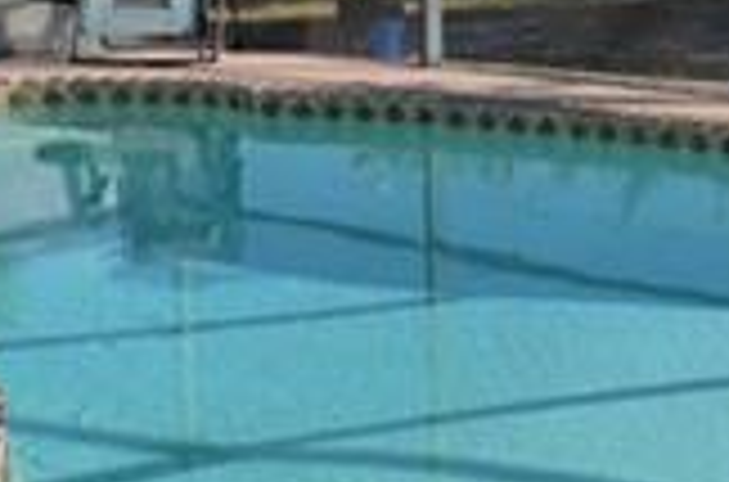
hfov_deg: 20.5
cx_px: 801
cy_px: 20
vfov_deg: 14.1
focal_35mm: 95
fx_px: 1918
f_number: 6.3
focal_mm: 10
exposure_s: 1/200
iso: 100
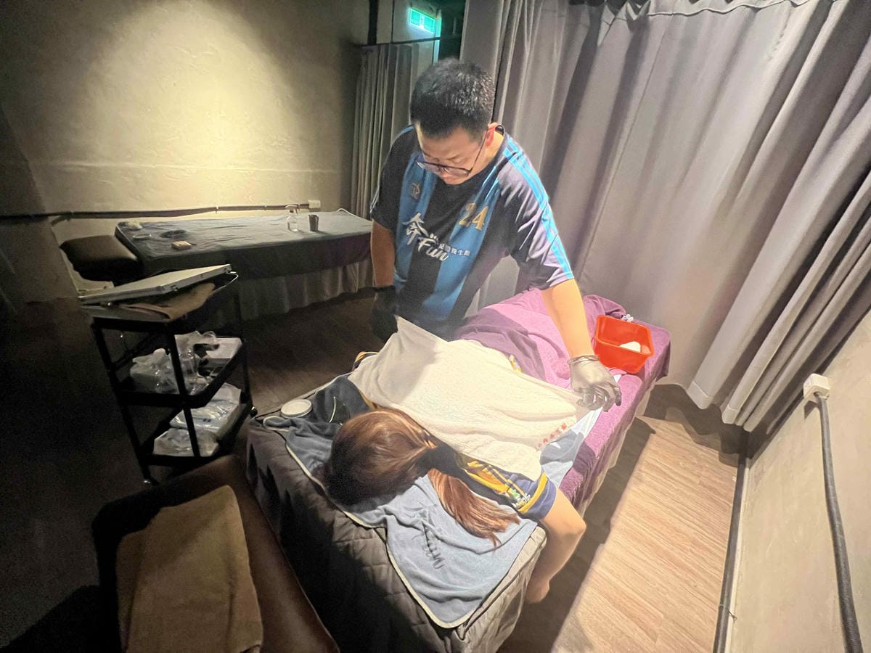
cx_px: 436
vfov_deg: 89.9
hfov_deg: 106.2
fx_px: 327
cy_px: 326
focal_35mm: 13
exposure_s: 1/30
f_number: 1.8
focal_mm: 1.57
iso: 1250
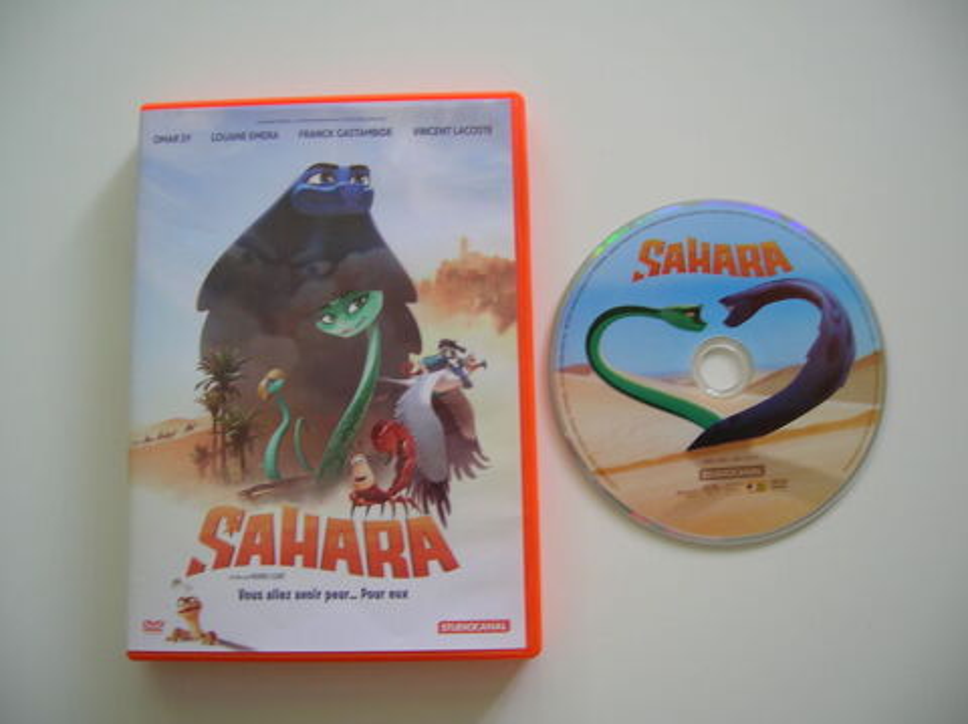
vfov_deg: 41.7
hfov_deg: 54.0
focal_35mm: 34
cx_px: 484
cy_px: 362
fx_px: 950
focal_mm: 5.7
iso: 50
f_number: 2.9
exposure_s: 1/11
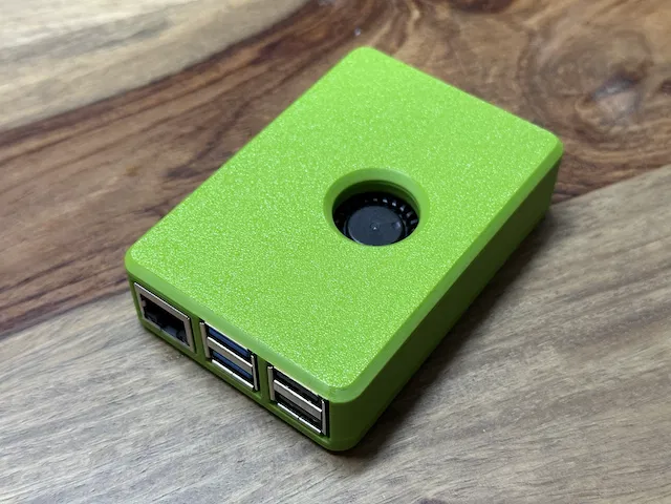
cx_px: 336
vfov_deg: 30.3
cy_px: 252
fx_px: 930
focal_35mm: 48
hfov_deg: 39.7
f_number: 1.78
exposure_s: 1/50
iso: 200
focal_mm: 6.86
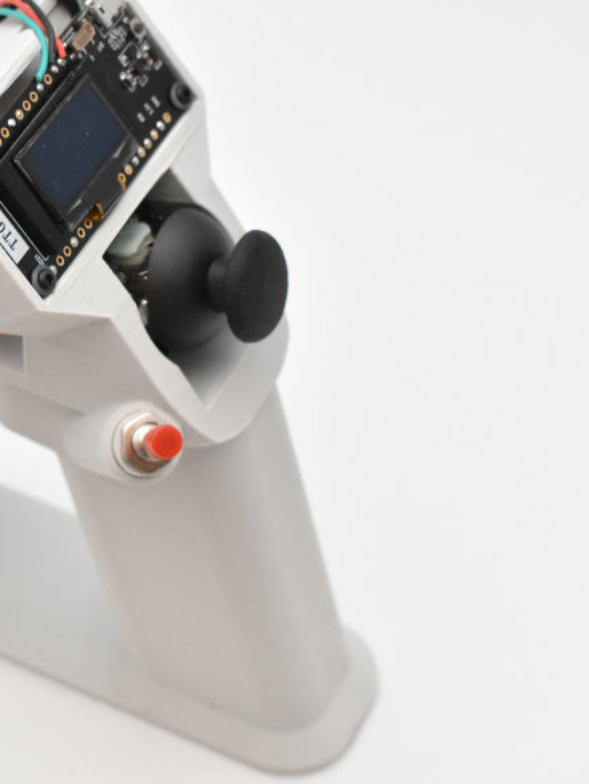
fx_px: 2538
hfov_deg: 13.2
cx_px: 99
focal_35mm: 112
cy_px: 317
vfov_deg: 17.5
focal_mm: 38
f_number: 5.6
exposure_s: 1/160
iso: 1600
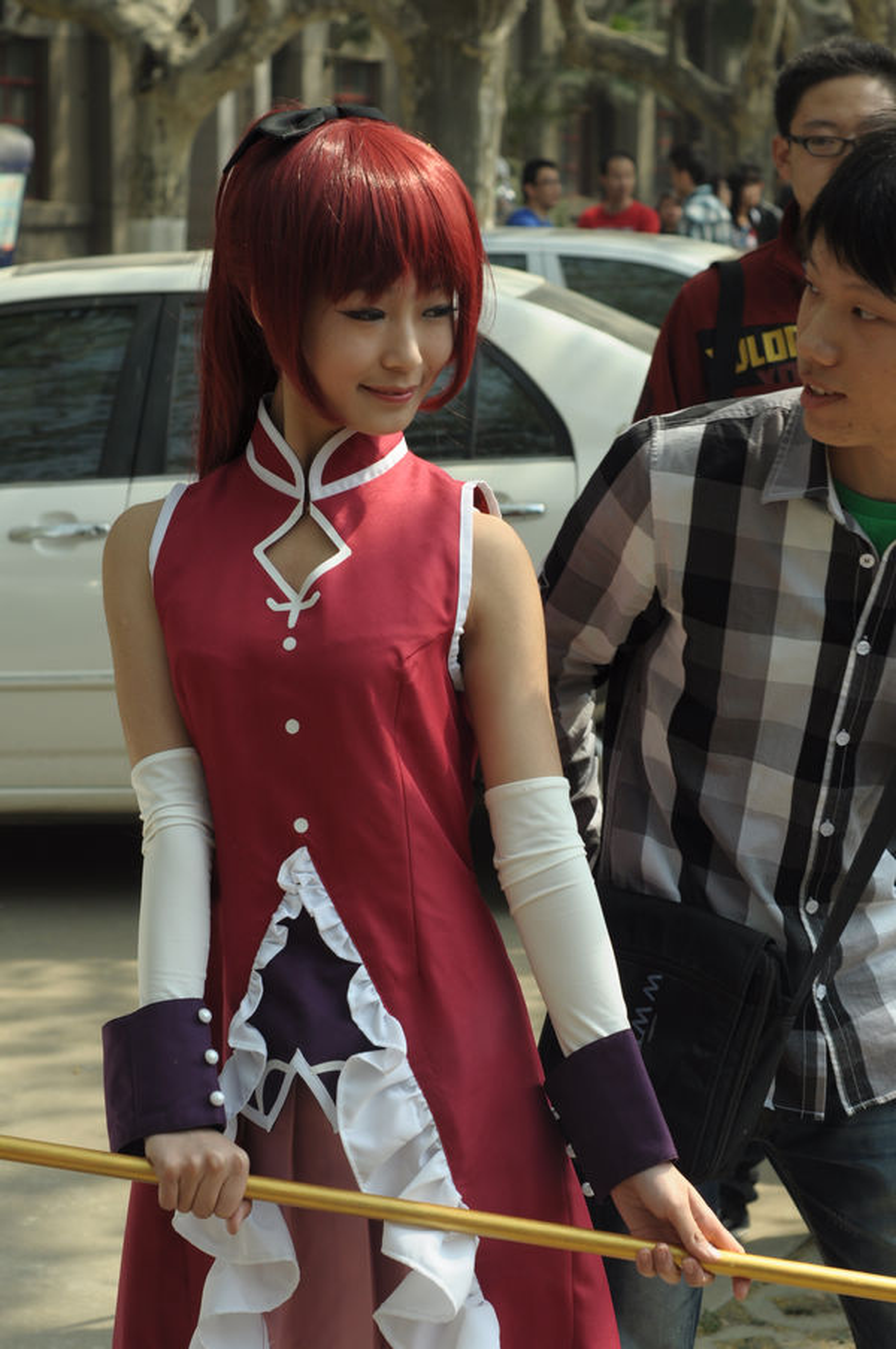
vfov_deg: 27.0
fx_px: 2806
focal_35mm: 75
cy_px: 674
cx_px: 448
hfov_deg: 18.1
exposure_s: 1/400
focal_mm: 50
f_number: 5.6
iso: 200
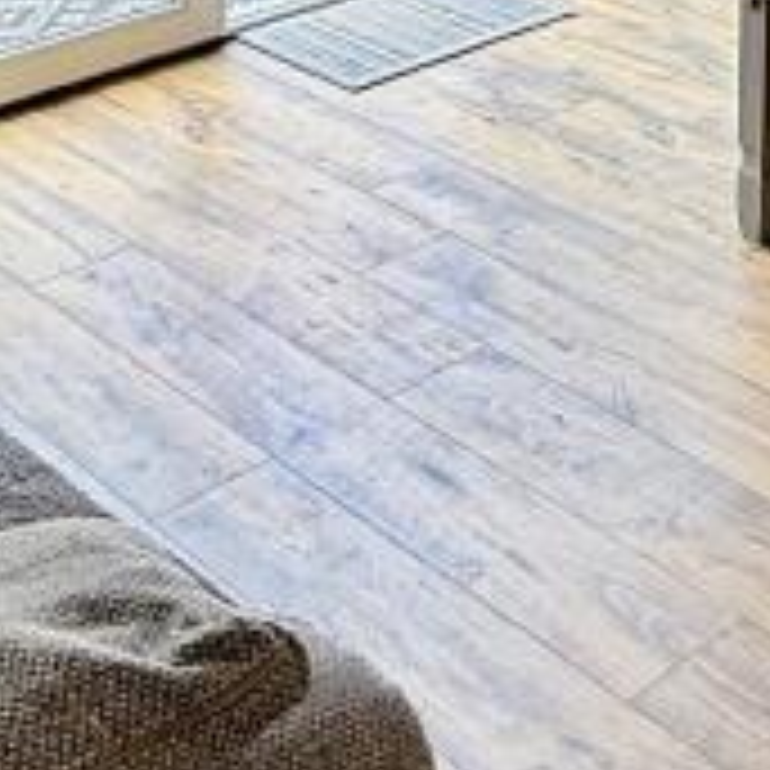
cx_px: 563
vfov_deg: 21.8
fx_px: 1862
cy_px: -131
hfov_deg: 23.2
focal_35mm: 74
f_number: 2.2
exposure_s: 1/100
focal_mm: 2.22
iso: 64
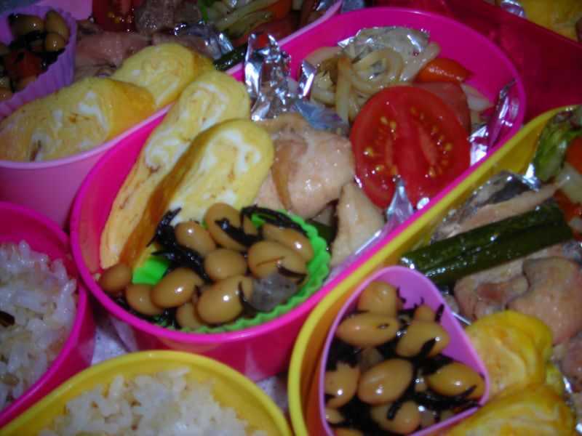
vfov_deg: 35.1
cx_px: 291
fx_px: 689
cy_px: 218
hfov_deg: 45.8
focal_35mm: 41
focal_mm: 6.8
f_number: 3.3
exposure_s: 1/60.1
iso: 50
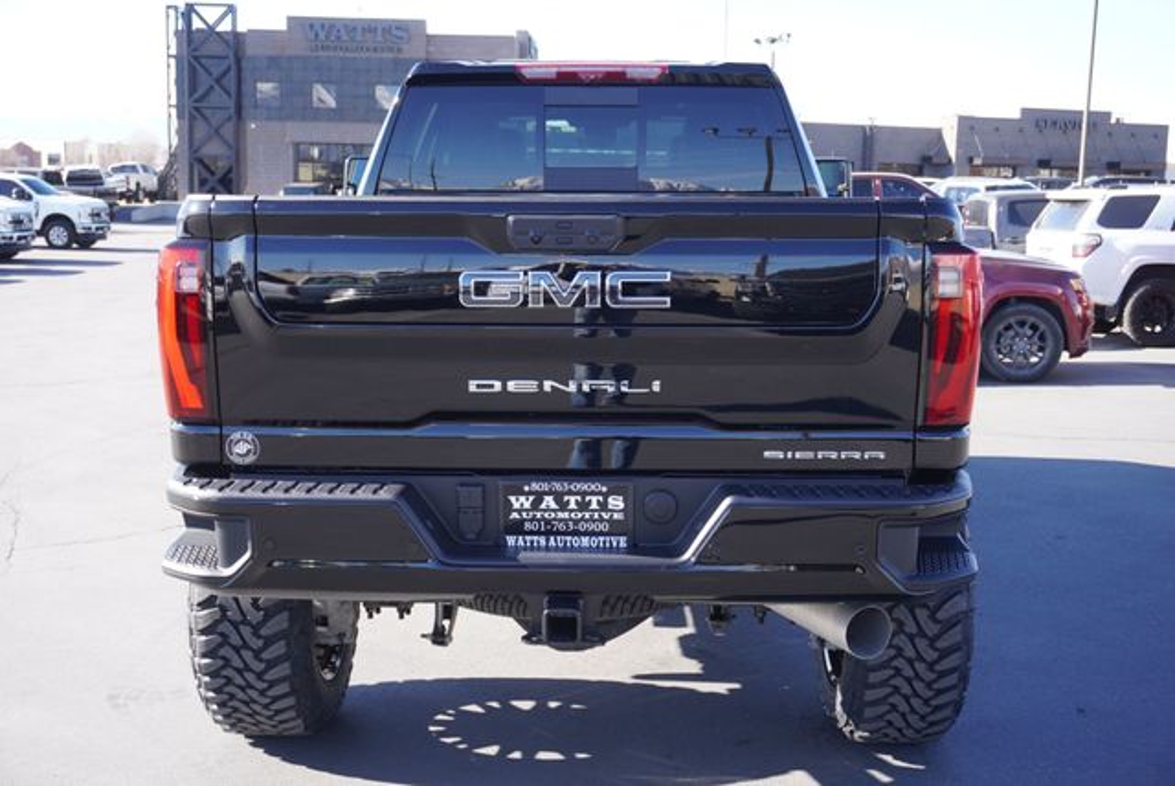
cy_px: 393
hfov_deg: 47.9
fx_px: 1323
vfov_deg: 33.1
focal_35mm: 40
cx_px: 588
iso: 100
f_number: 5.6
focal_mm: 27
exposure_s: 1/80
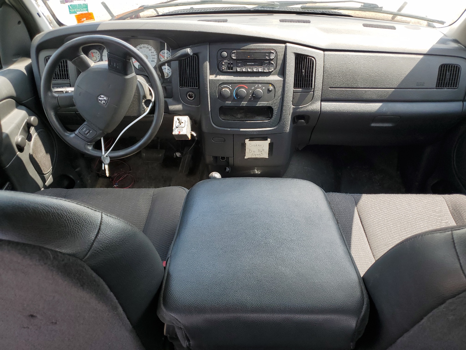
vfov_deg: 53.1
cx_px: 233
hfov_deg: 67.3
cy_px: 175
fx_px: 350
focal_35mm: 26
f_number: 1.5
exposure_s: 1/385
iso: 50
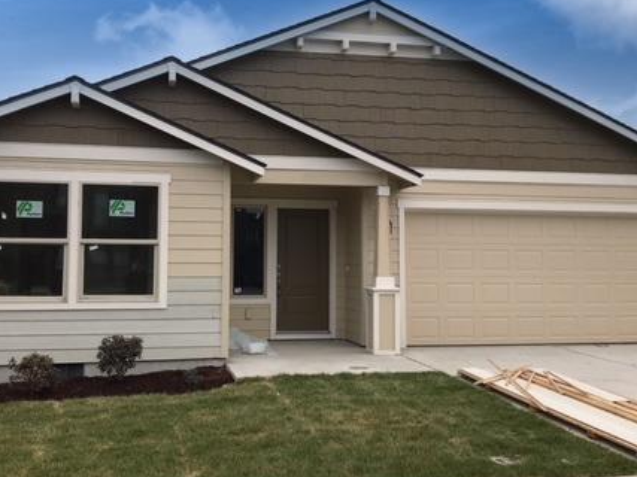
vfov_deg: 34.3
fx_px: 773
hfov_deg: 44.8
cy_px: 228
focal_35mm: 42
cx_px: 304
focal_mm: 3.99
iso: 20
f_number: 1.8
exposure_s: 1/2740
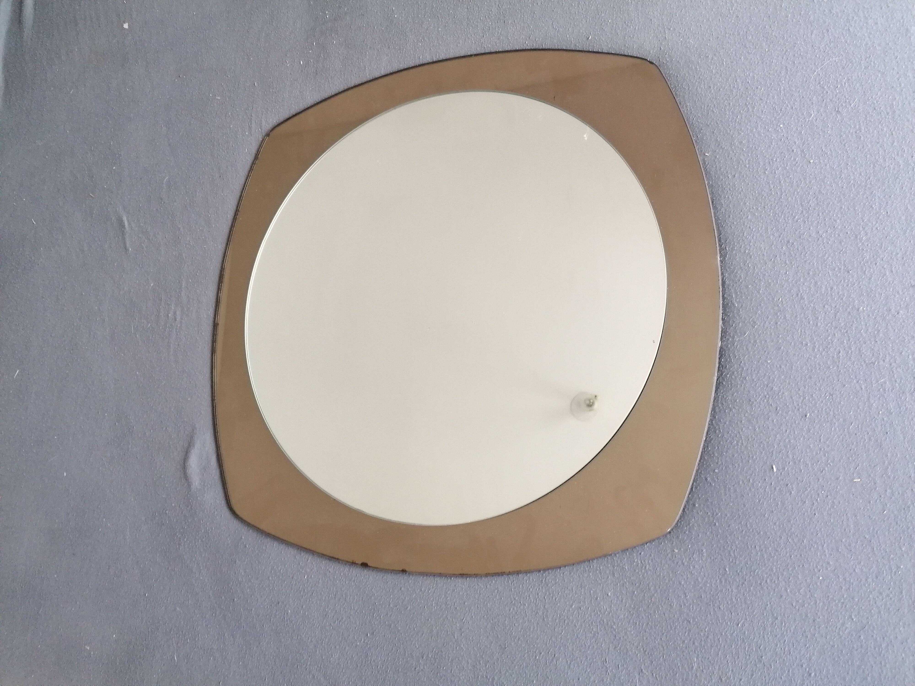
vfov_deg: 51.4
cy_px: 343
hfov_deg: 65.3
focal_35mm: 27
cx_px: 458
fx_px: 714
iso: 320
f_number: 1.8
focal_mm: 4.75
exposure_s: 1/33.3
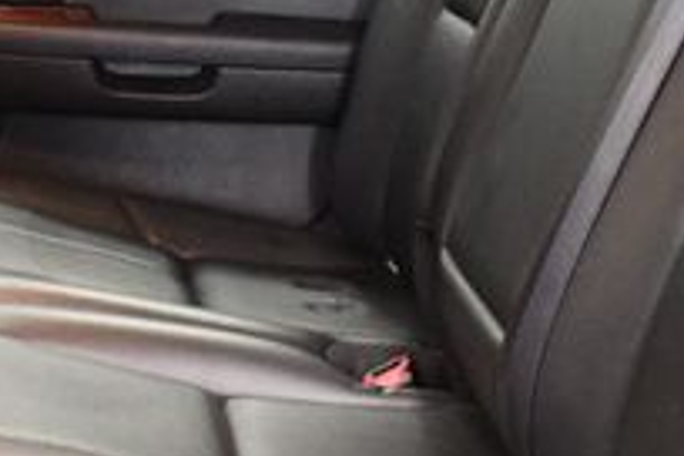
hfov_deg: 18.1
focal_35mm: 113
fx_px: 2147
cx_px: 255
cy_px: 282
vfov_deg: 12.1
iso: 4000
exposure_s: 1/60
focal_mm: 18
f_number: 3.5
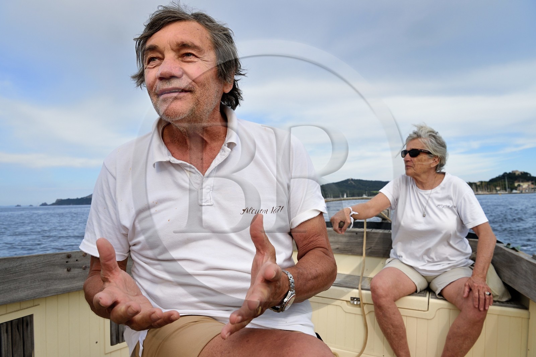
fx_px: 357
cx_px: 268
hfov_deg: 73.8
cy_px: 178
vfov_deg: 53.1
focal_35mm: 24
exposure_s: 1/500
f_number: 9
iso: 400
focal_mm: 24
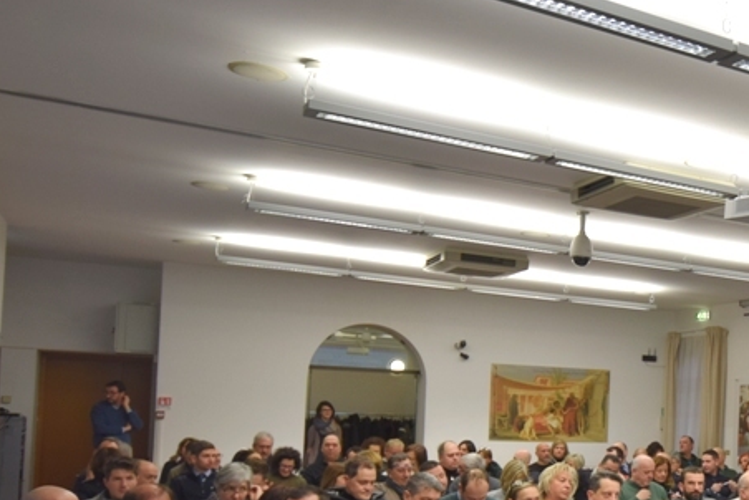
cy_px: 378
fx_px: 919
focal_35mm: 44
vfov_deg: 29.9
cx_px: 754
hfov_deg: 39.1
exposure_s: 1/100
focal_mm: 13
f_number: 5
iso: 400
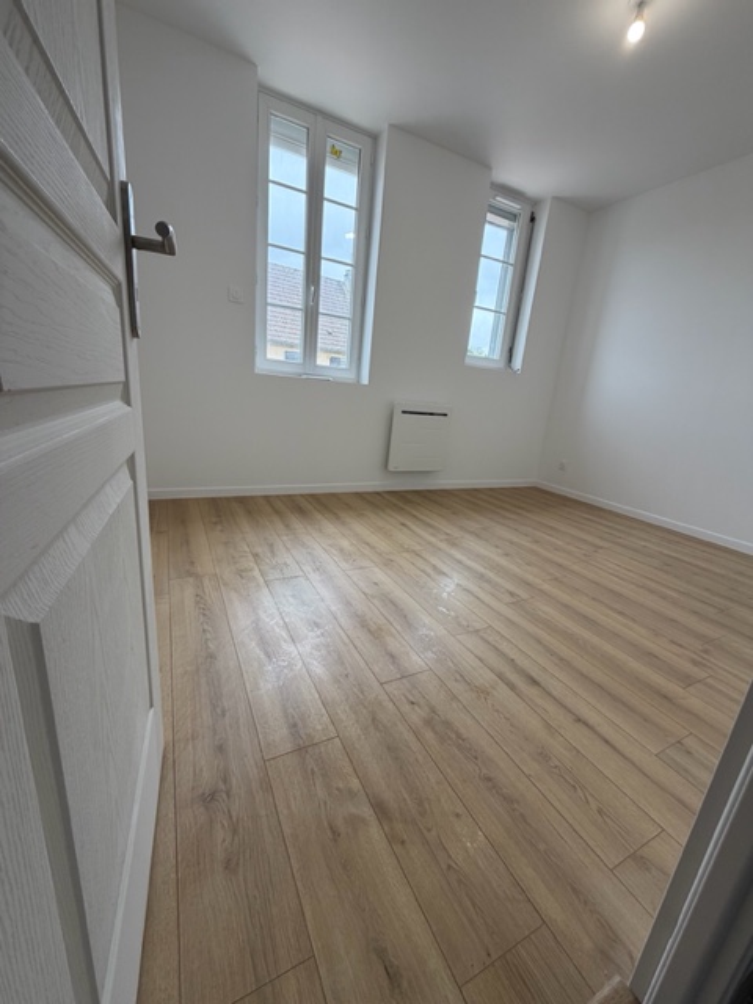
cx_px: 376
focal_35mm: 14
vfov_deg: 102.1
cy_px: 502
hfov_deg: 85.7
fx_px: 406
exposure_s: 1/121
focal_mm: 2.22
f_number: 2.2
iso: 125
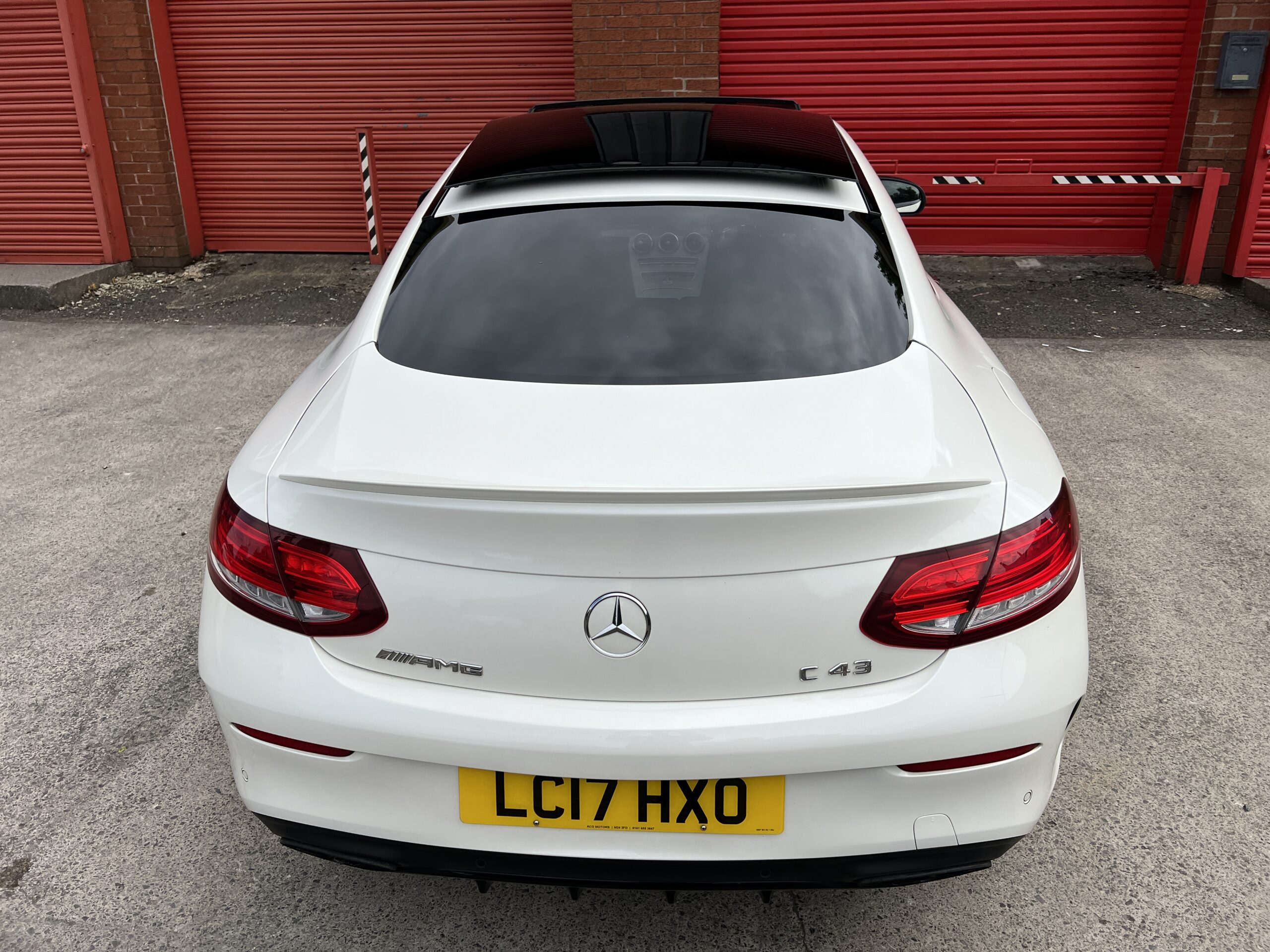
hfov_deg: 67.3
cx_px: 635
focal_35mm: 26
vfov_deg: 53.1
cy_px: 476
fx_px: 954
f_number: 1.5
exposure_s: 1/5882
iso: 50
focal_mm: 5.7
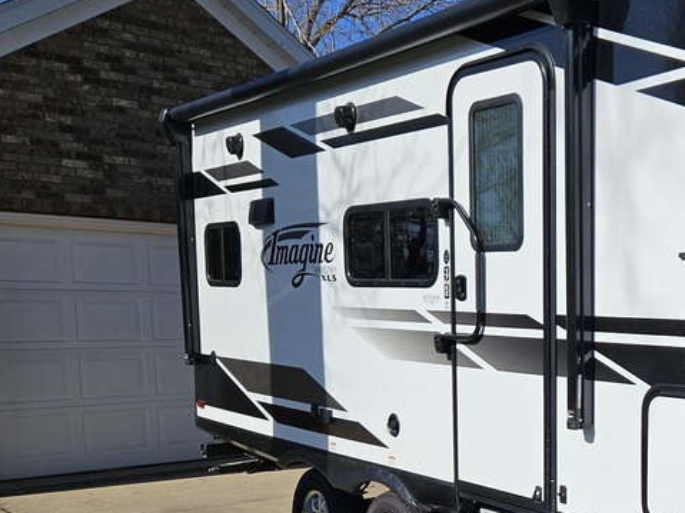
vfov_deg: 29.6
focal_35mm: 48
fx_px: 950
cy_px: 404
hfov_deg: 35.3
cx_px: 708
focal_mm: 5.4
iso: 25
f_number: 1.8
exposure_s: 1/3667
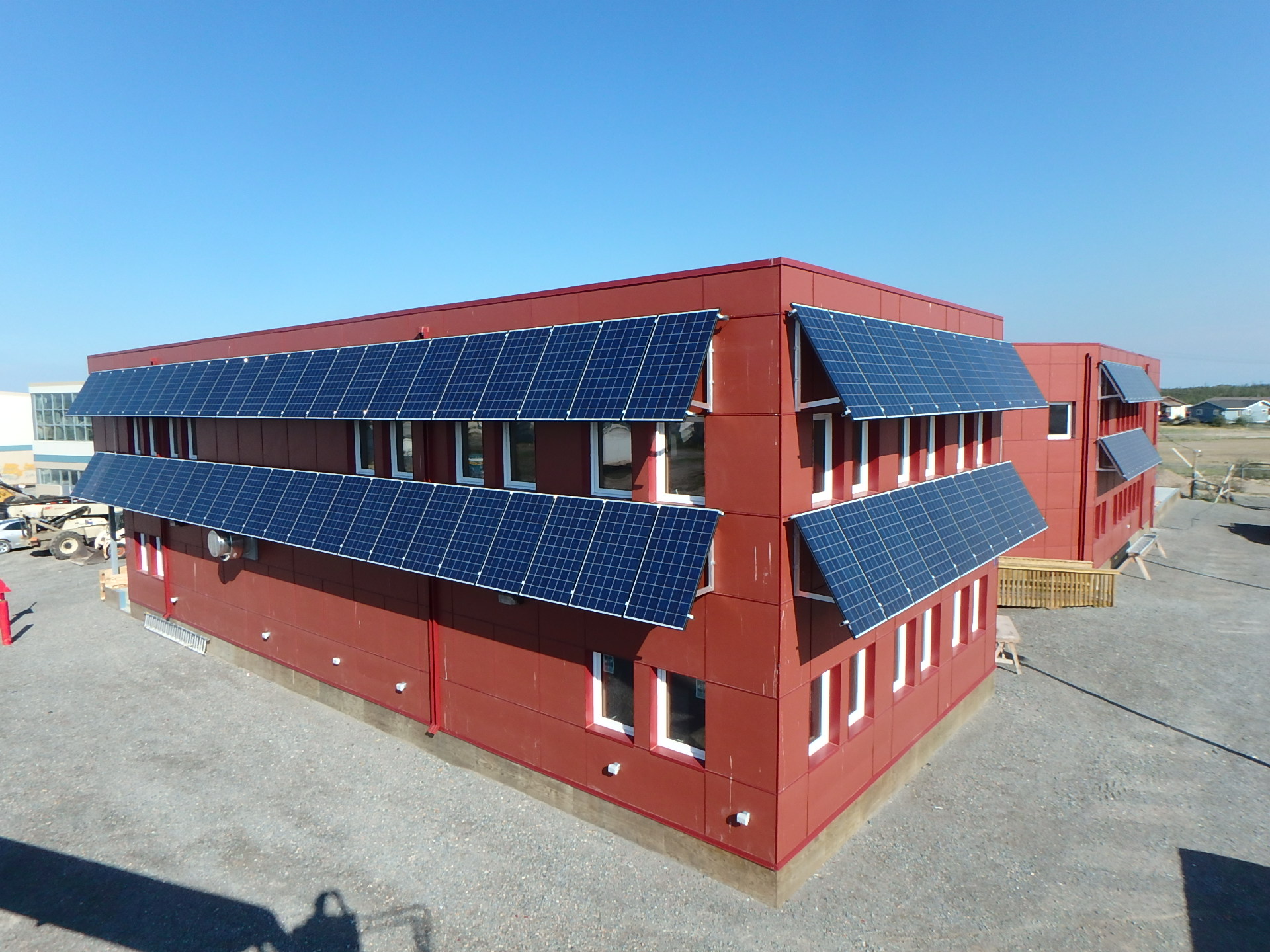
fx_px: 770
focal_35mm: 21
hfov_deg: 79.0
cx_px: 635
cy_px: 476
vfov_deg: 63.4
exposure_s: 1/400
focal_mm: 3.7
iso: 125
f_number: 6
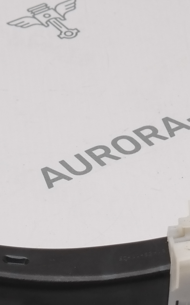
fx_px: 1989
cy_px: 283
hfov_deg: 5.5
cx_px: 116
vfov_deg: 8.7
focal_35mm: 240
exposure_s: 1/100
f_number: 4.5
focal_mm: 30
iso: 100
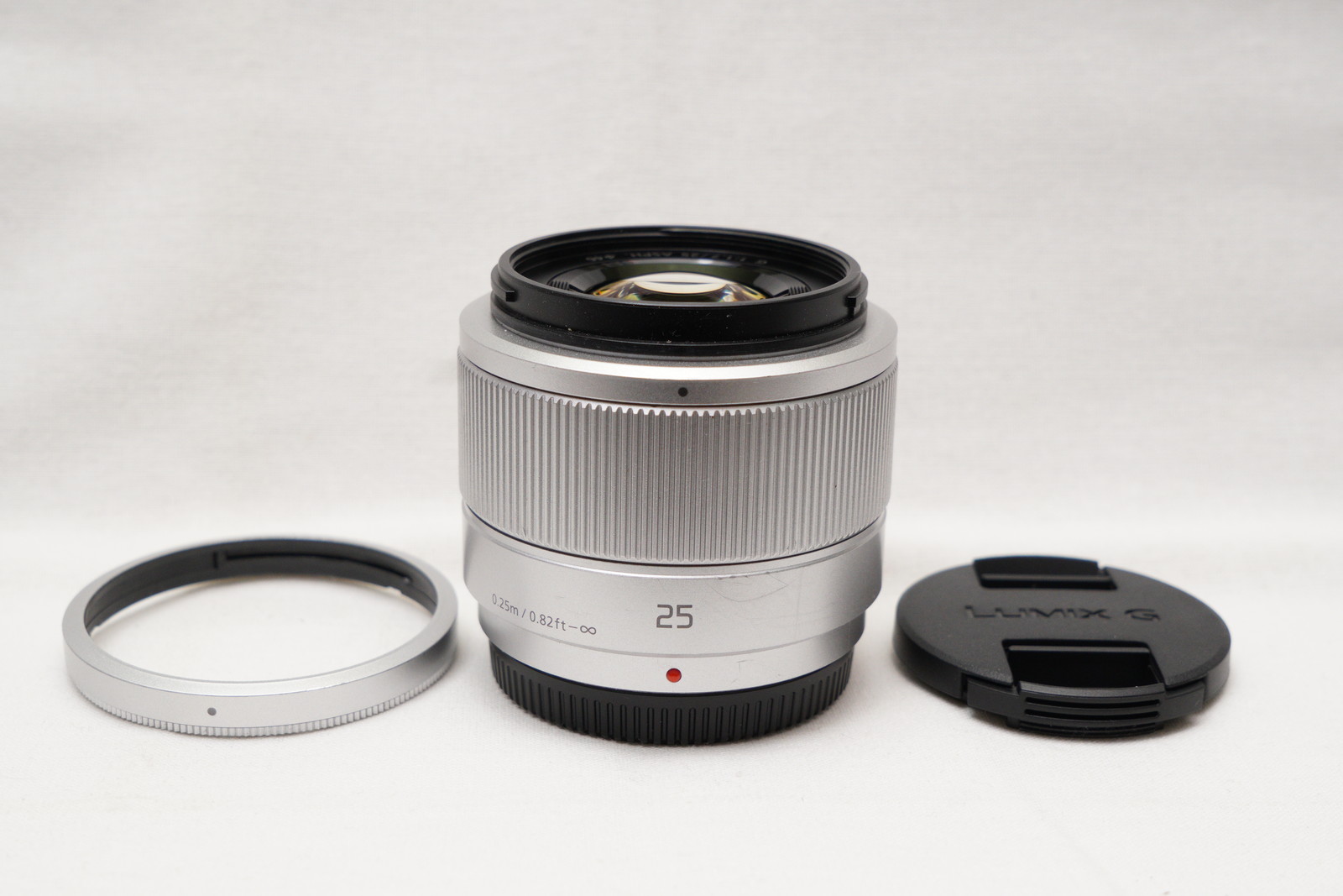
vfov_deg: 26.5
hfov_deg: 38.9
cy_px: 448
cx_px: 672
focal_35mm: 51
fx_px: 1903
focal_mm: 34
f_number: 8
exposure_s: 1/60
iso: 800
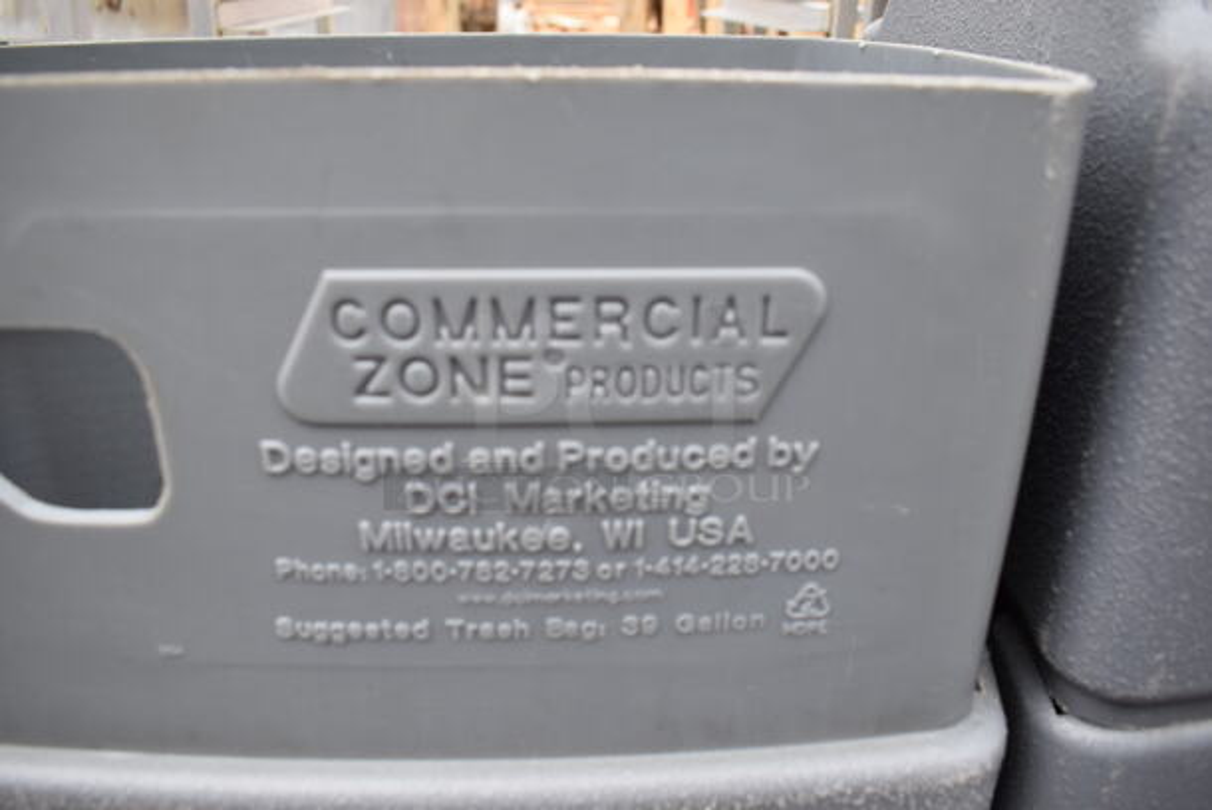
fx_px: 910
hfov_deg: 67.3
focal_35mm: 27
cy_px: 405
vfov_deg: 48.0
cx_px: 606
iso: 200
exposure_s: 1/125
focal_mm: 18
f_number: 5.6
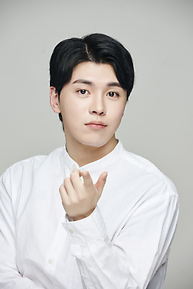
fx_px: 1607
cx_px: 96
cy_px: 144
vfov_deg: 10.3
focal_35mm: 200
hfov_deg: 6.9
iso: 64
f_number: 8
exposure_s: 1/125
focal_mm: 200
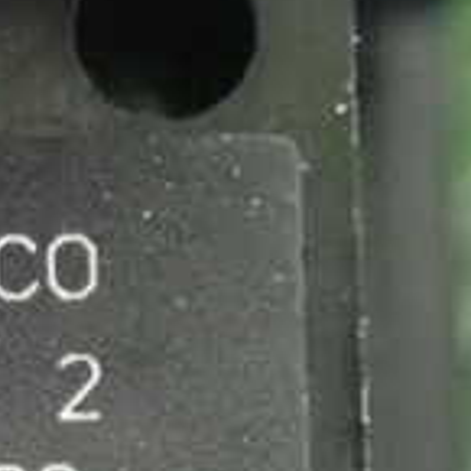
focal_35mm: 366
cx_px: -471
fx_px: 5634
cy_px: 653
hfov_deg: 4.7
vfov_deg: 4.8
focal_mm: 18
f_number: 4.9
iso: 6400
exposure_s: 1/200
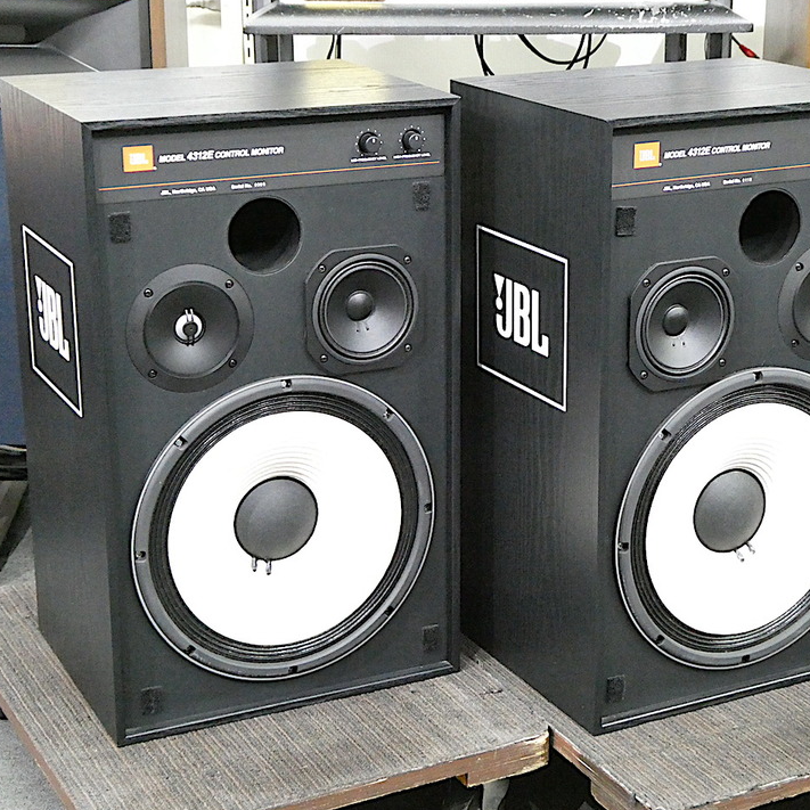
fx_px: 1800
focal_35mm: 68
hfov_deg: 25.3
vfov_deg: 25.4
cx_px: 476
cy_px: 404
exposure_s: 1/13
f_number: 4.2
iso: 1600
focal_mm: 10.3
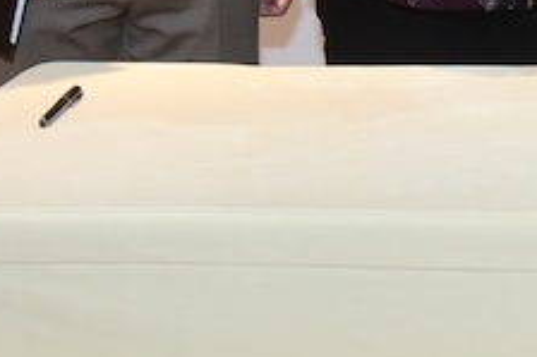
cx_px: 789
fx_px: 2474
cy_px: -376
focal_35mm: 166
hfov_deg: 11.9
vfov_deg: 7.9
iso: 2500
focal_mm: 31
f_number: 3.2
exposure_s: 1/125
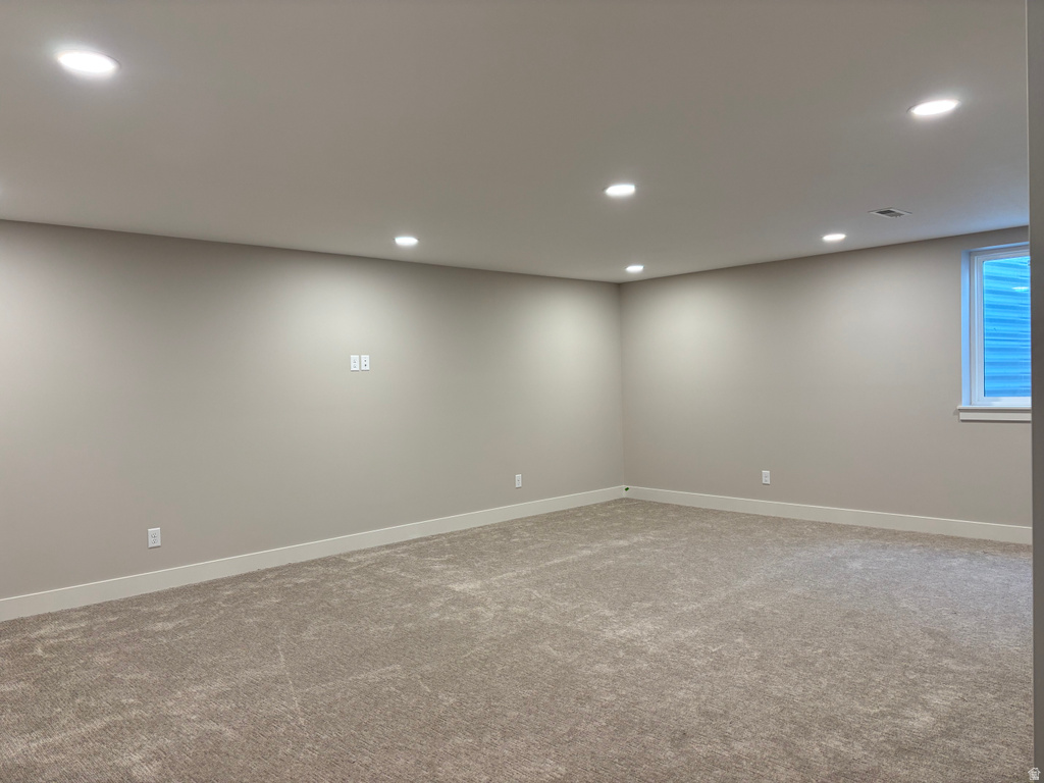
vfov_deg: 53.1
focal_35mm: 26
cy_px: 392
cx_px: 522
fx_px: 784
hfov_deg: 67.3
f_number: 1.6
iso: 80
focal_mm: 5.96
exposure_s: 1/60
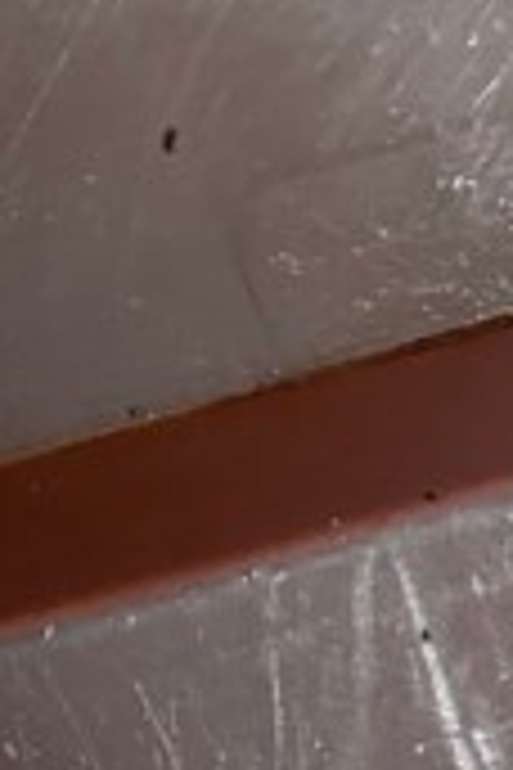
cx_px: -796
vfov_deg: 17.1
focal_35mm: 119
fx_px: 2543
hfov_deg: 9.9
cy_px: 538
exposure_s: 1/60
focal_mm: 6.86
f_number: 1.78
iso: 640
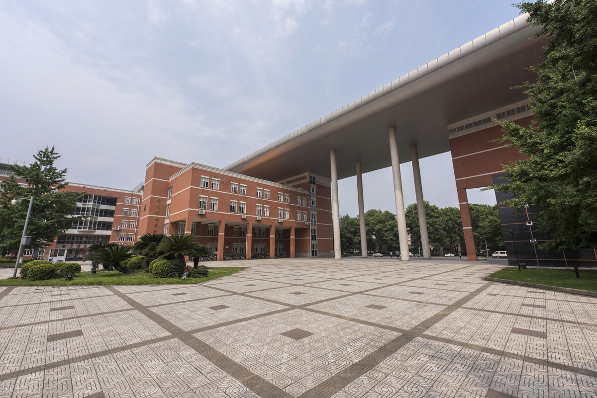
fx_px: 232
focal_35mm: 14
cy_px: 199
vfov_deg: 81.3
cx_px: 298
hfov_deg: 104.2
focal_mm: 14
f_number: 11
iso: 100
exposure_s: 1/250
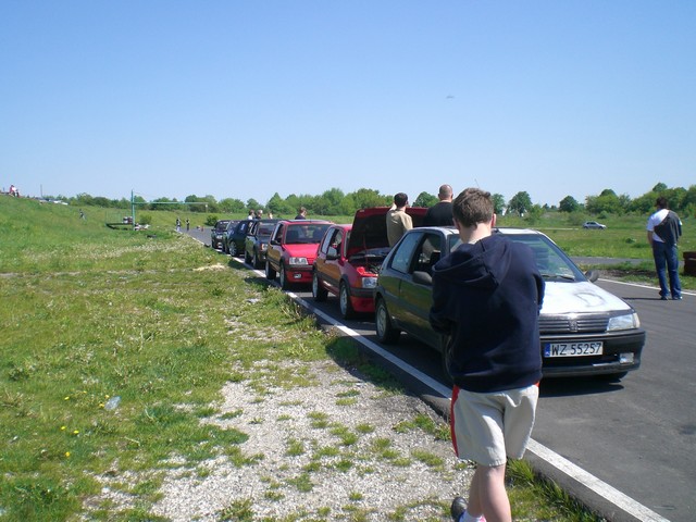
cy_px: 261
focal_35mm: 38
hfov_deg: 49.0
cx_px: 348
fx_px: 764
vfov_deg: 37.7
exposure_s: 1/400
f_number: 4.4
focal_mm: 6.3
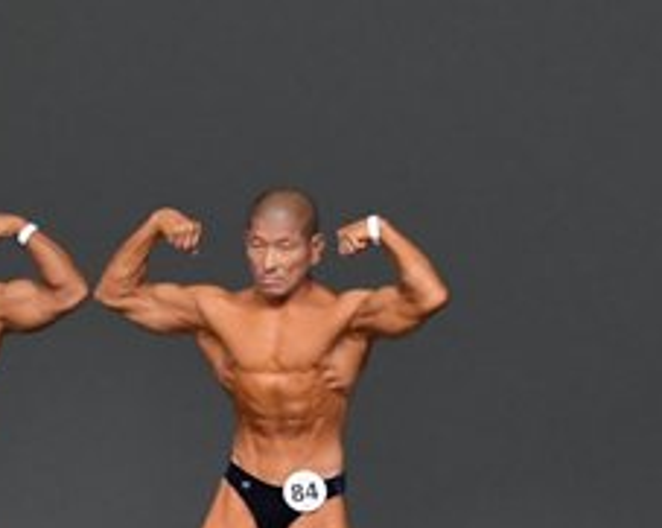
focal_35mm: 648
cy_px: 446
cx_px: -448
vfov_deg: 2.4
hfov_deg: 3.0
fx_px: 12680
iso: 5000
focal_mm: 135
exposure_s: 1/400
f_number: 5.6
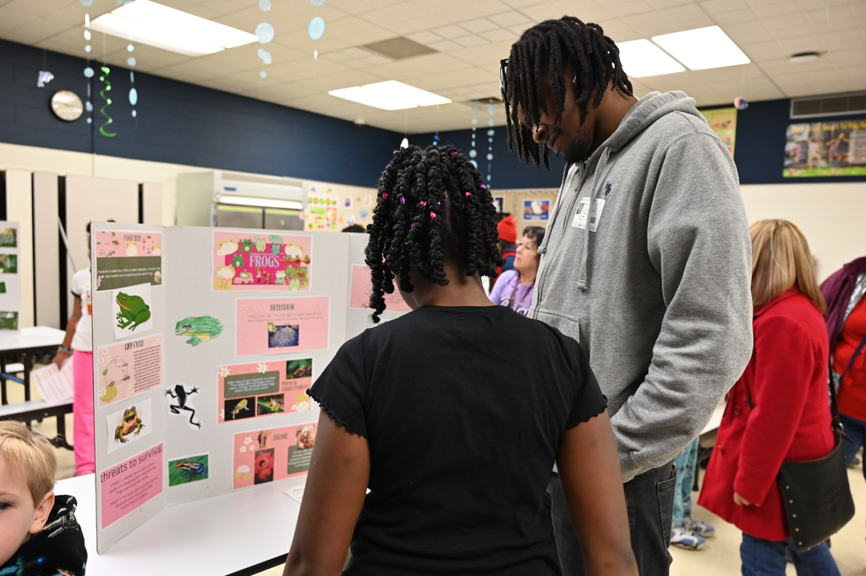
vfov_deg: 48.7
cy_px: 288
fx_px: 637
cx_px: 433
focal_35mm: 26
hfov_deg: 68.4
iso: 1400
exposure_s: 1/125
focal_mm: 26.5
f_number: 4
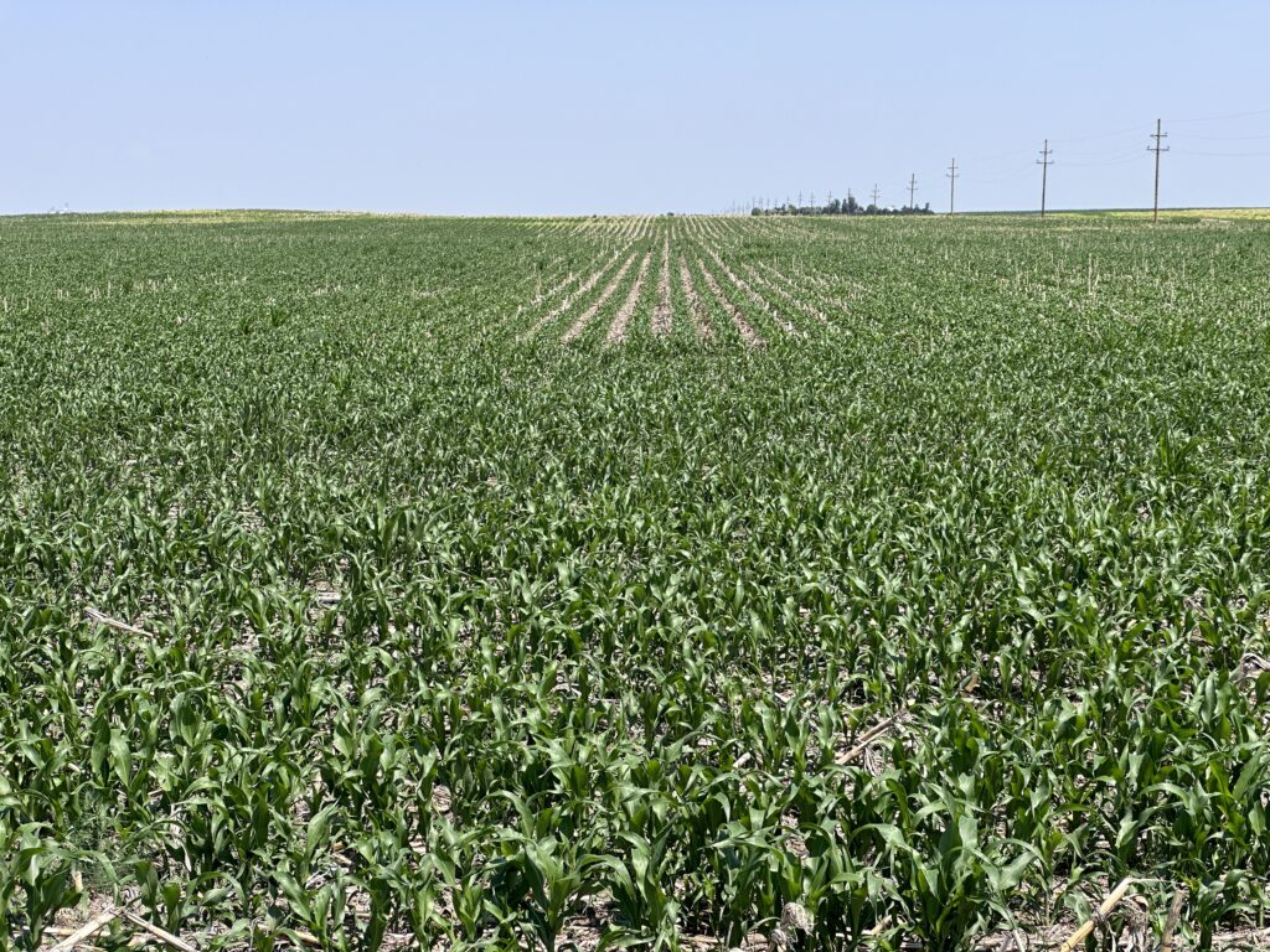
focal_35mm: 77
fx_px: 2825
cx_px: 635
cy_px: 476
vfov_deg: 19.1
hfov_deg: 25.3
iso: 32
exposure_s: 1/589
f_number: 2.8
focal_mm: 9
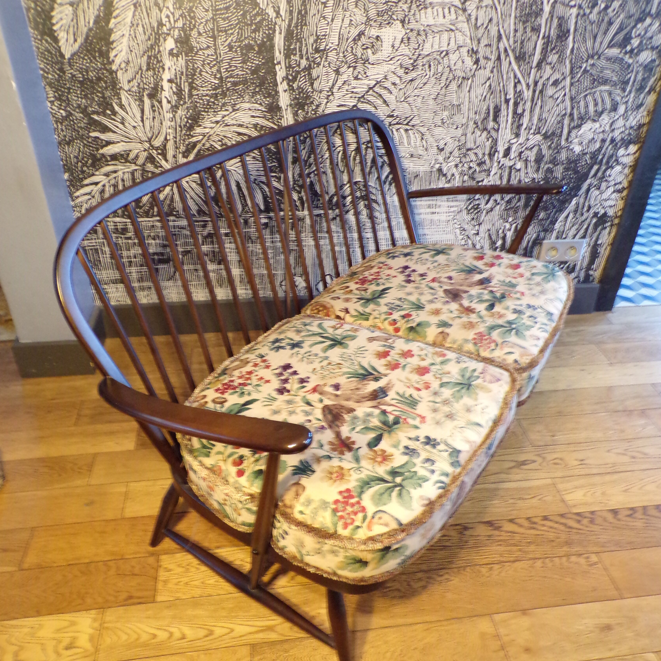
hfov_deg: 55.6
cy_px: 353
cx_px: 328
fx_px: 627
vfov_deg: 55.6
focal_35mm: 29
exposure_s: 1/7
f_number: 3
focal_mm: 4.3
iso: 400
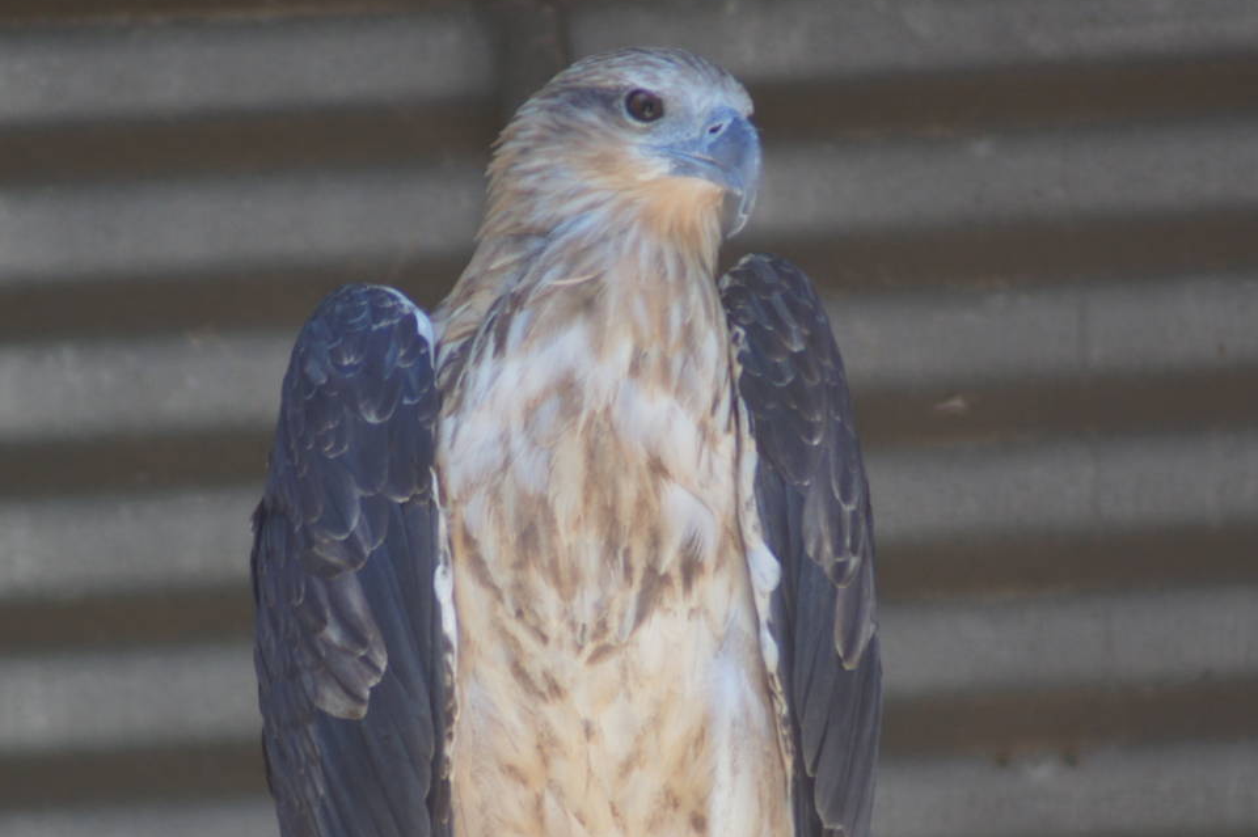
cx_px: 577
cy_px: 625
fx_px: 26194
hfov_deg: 2.8
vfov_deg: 1.8
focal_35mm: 750
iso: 200
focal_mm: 300
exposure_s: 1/60
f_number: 5.6
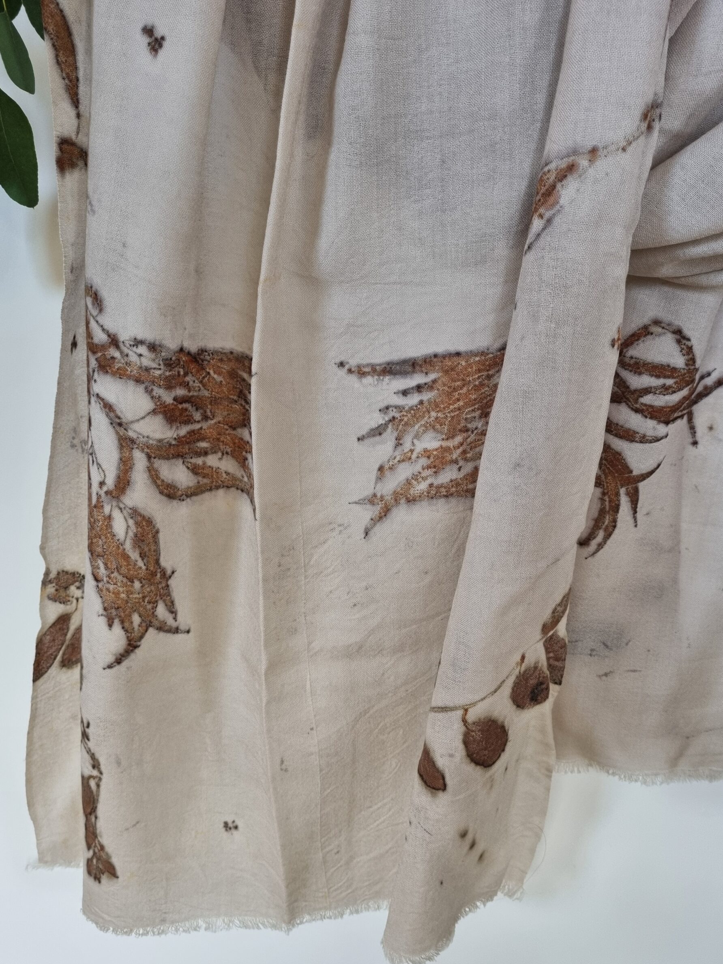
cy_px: 499
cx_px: 376
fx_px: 780
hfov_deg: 49.7
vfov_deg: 63.4
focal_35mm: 28
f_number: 1.8
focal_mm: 5.4
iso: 200
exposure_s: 1/100
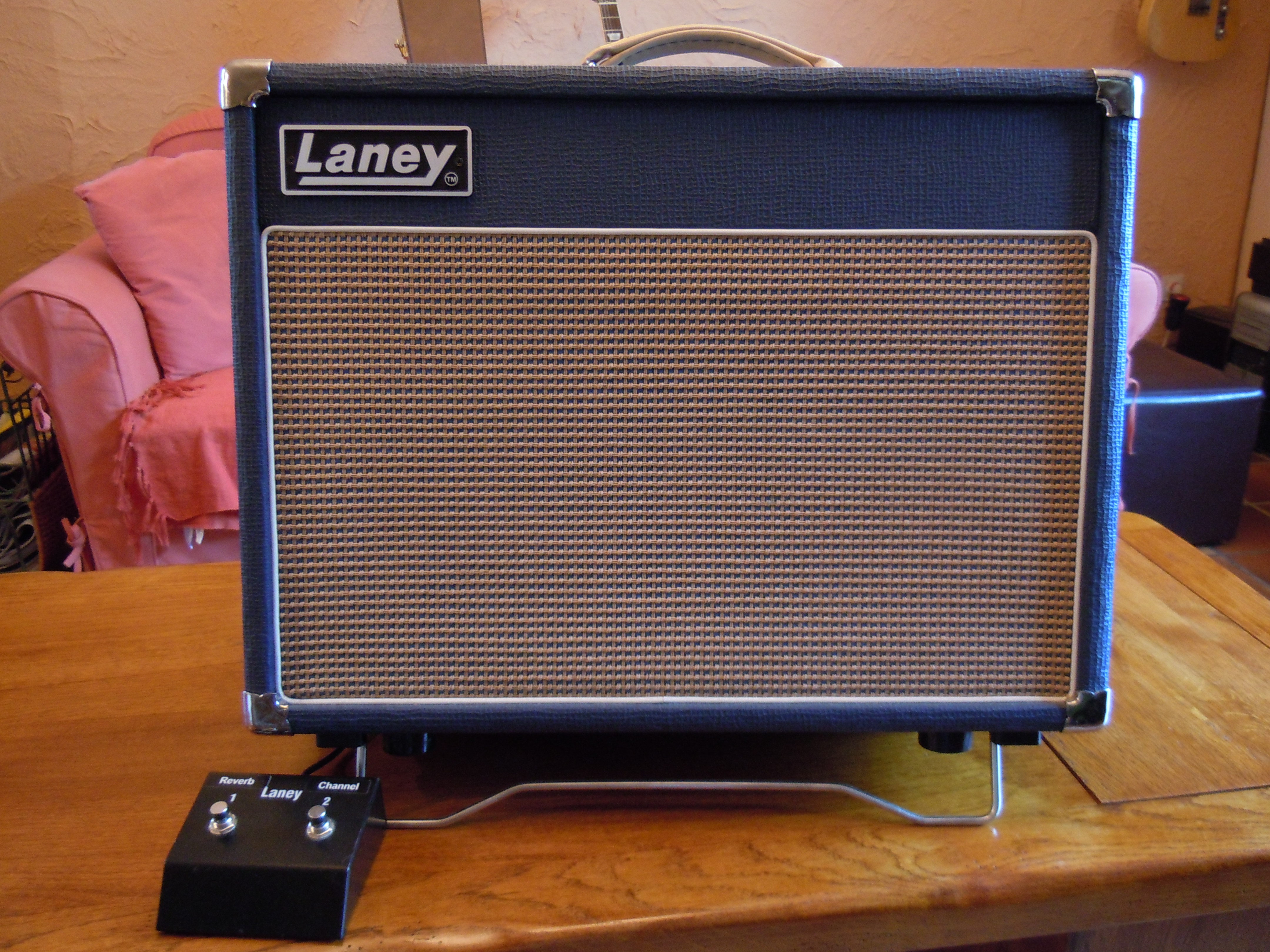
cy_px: 476
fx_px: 1101
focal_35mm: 30
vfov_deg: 46.8
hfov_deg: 60.0
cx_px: 635
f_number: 3.5
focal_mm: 5.4
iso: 400
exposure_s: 1/5
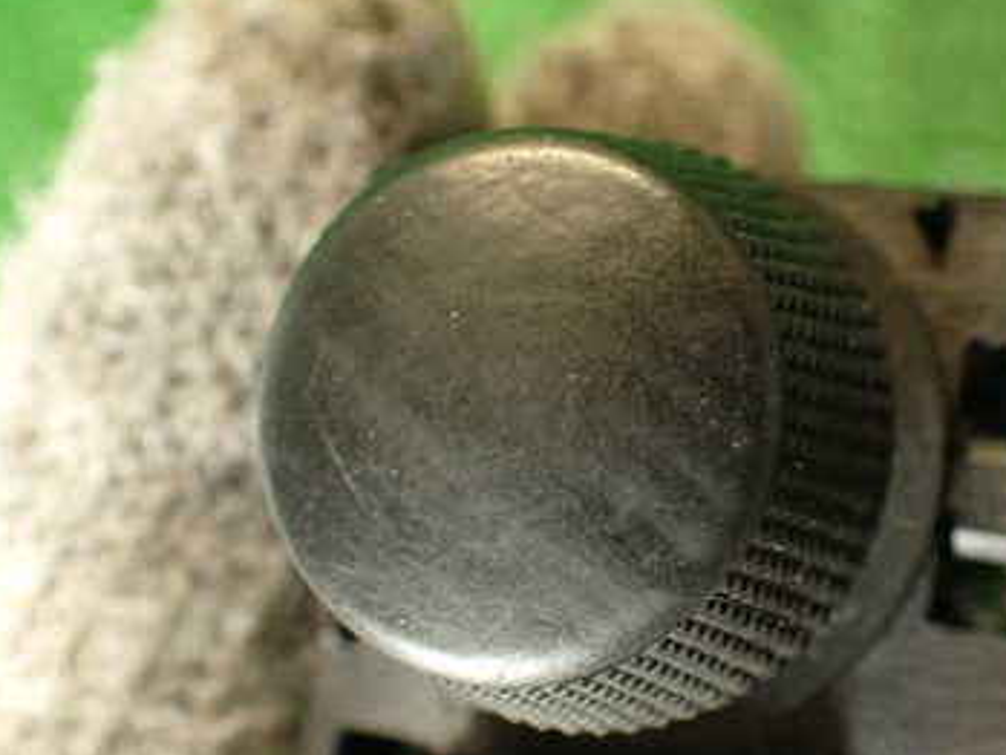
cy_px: 450
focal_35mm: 55
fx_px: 1599
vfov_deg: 26.5
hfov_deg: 34.9
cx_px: 528
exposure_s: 1/30
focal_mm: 5.79
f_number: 2.4
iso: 250
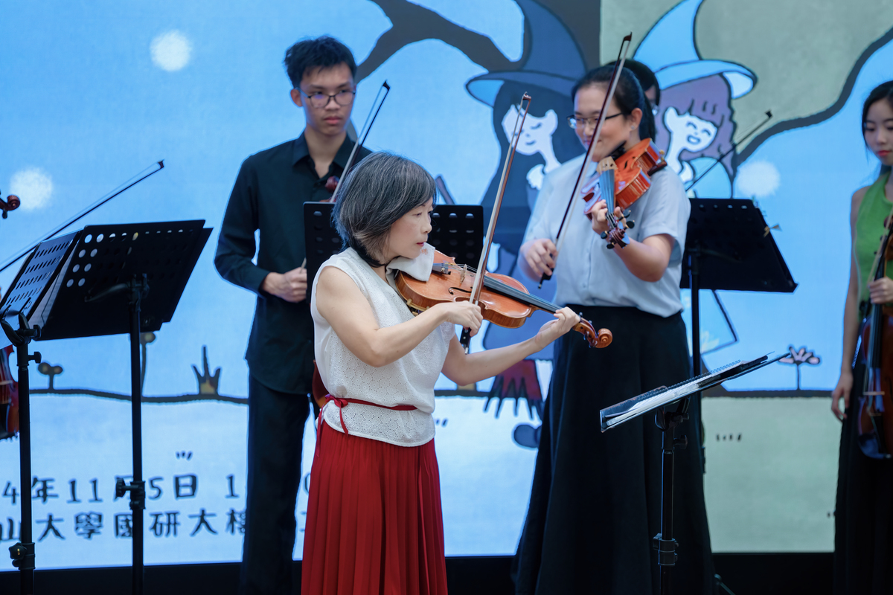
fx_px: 4961
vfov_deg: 6.9
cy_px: 298
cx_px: 446
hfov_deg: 10.3
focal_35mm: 200
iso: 1000
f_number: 4
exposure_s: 1/160
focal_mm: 200
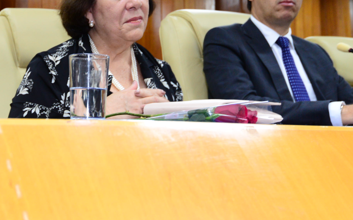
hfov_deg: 33.8
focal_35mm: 59
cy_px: 55
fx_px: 568
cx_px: 86
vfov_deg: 21.8
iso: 2500
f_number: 5
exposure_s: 1/60
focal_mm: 35
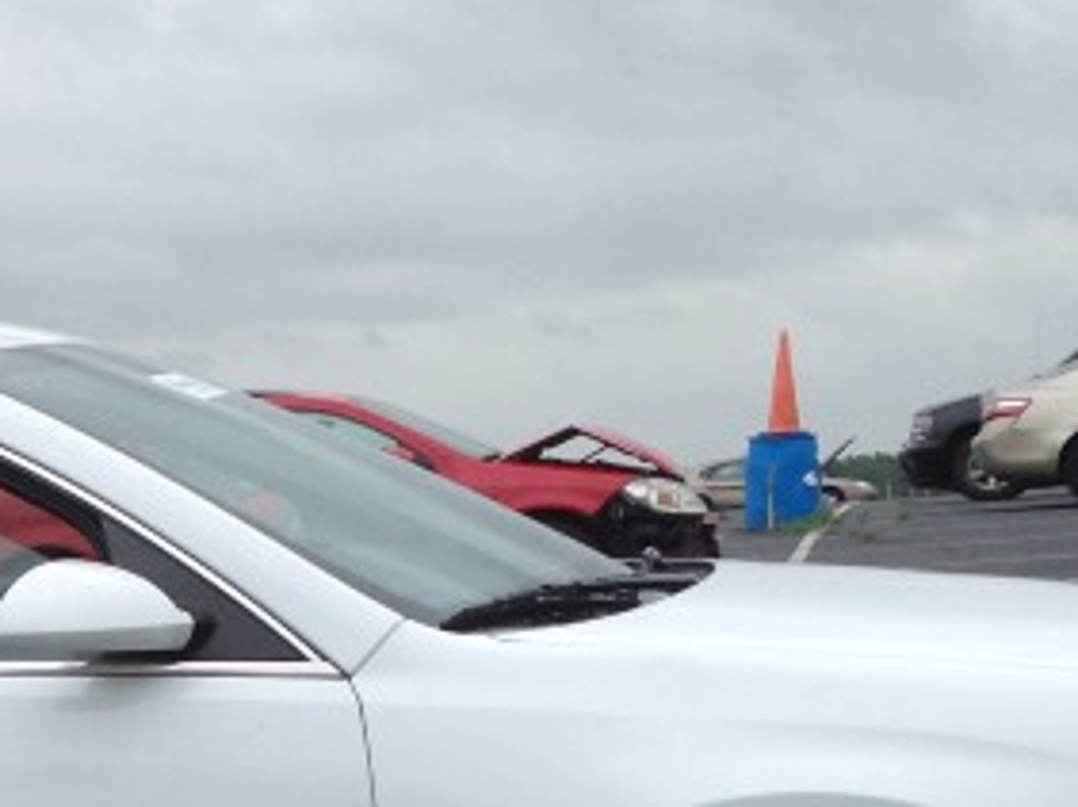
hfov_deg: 15.9
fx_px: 3734
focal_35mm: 120
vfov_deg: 12.1
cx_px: -134
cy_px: 899
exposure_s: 1/723
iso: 50
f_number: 2.4
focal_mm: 4.12
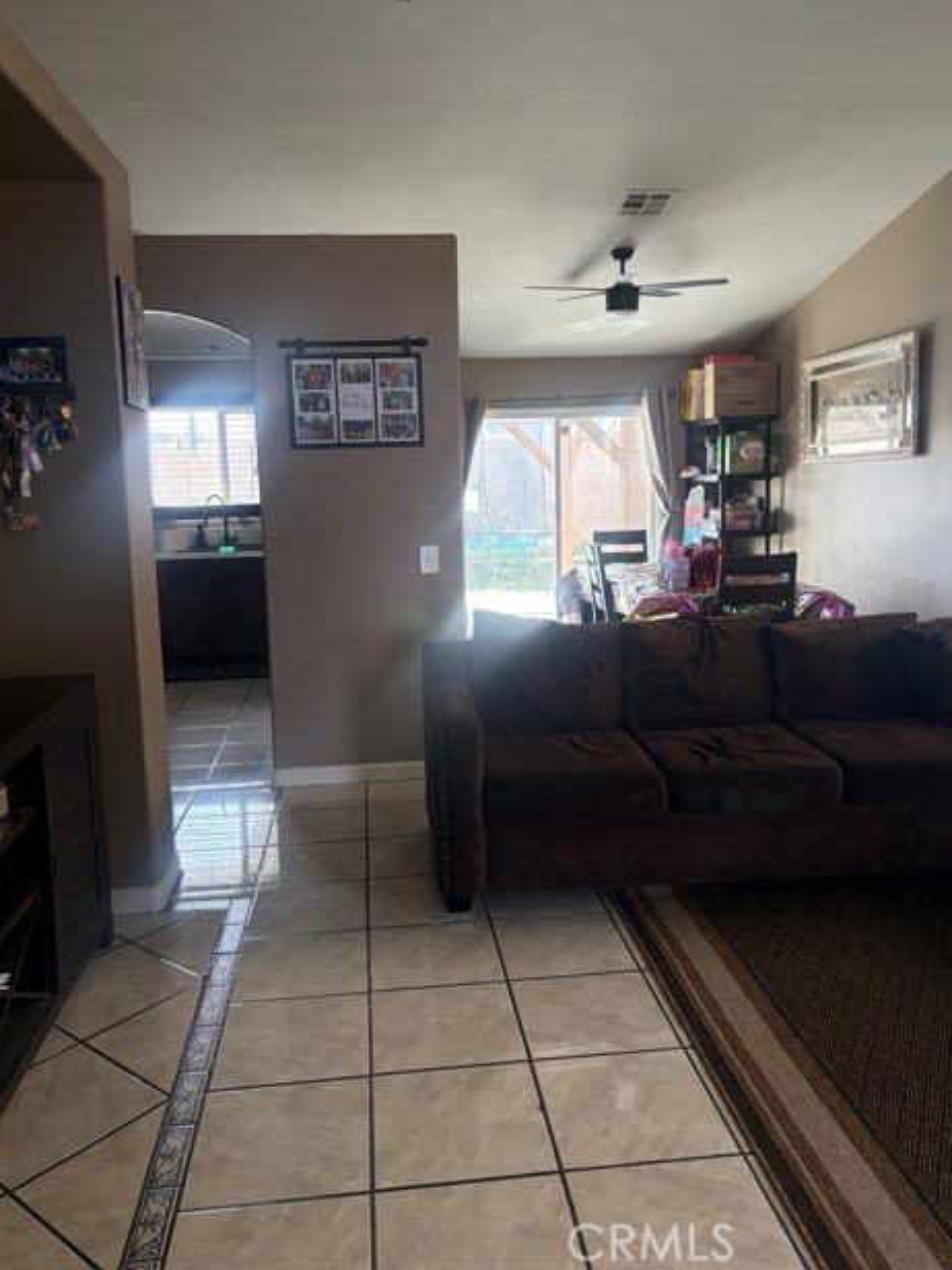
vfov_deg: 65.3
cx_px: 474
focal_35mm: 27
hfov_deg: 51.4
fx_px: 990
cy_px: 612
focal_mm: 5.96
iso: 200
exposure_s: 1/120
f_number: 1.6
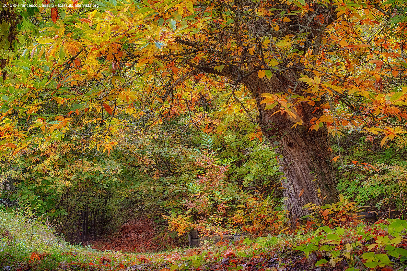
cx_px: 204
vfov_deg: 22.6
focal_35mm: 60
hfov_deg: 33.4
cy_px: 136
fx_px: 678
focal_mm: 40
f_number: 8
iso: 100
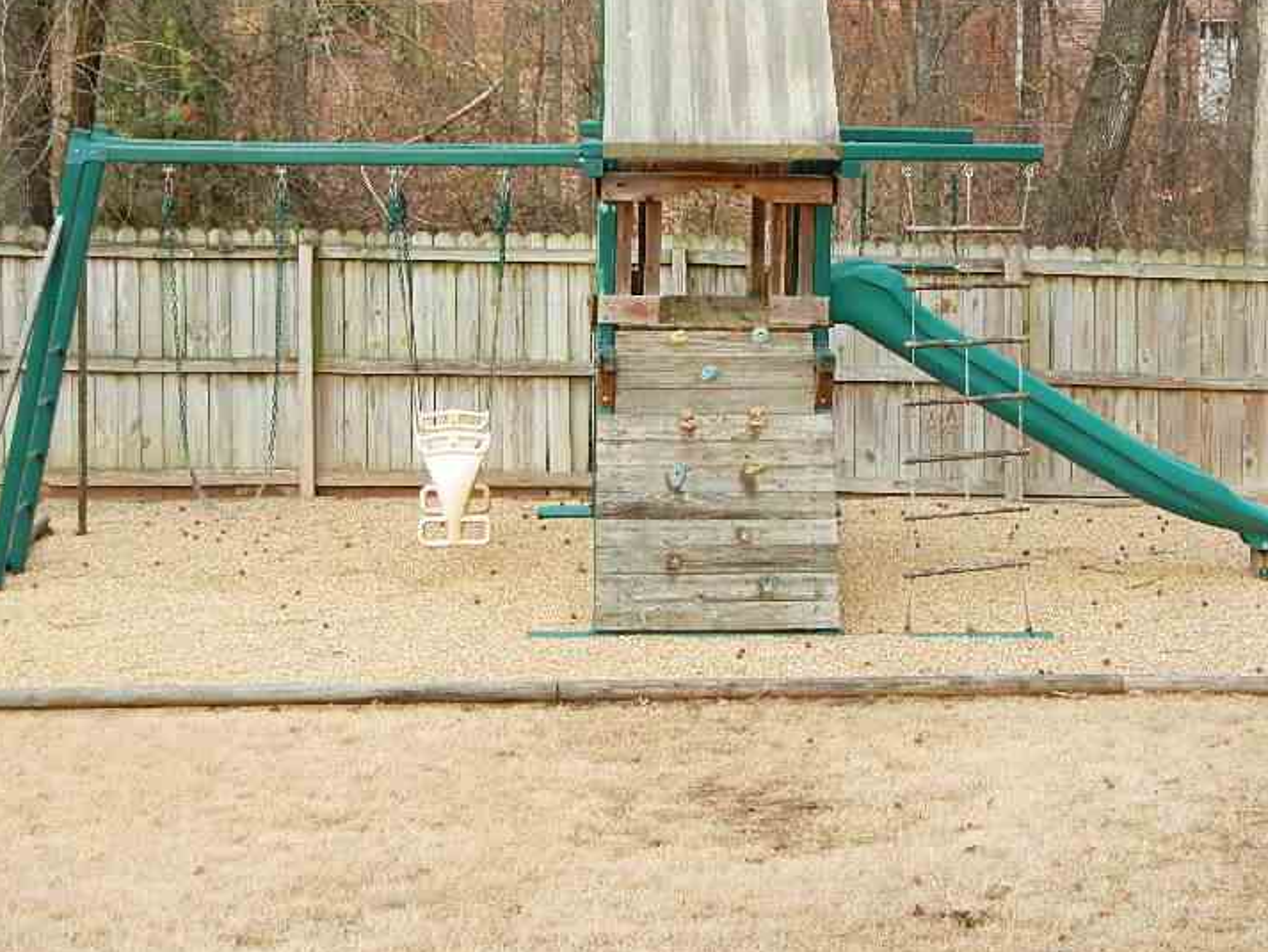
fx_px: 2894
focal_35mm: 79
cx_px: 788
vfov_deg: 18.6
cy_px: 320
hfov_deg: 24.6
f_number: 4.1
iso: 125
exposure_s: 1/100
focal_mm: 9.9
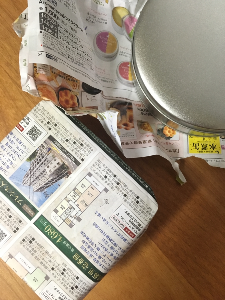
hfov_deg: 48.2
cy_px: 150
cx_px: 112
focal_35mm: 29
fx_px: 251
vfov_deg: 61.7
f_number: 2.2
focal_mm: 4.15
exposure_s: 1/15
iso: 250
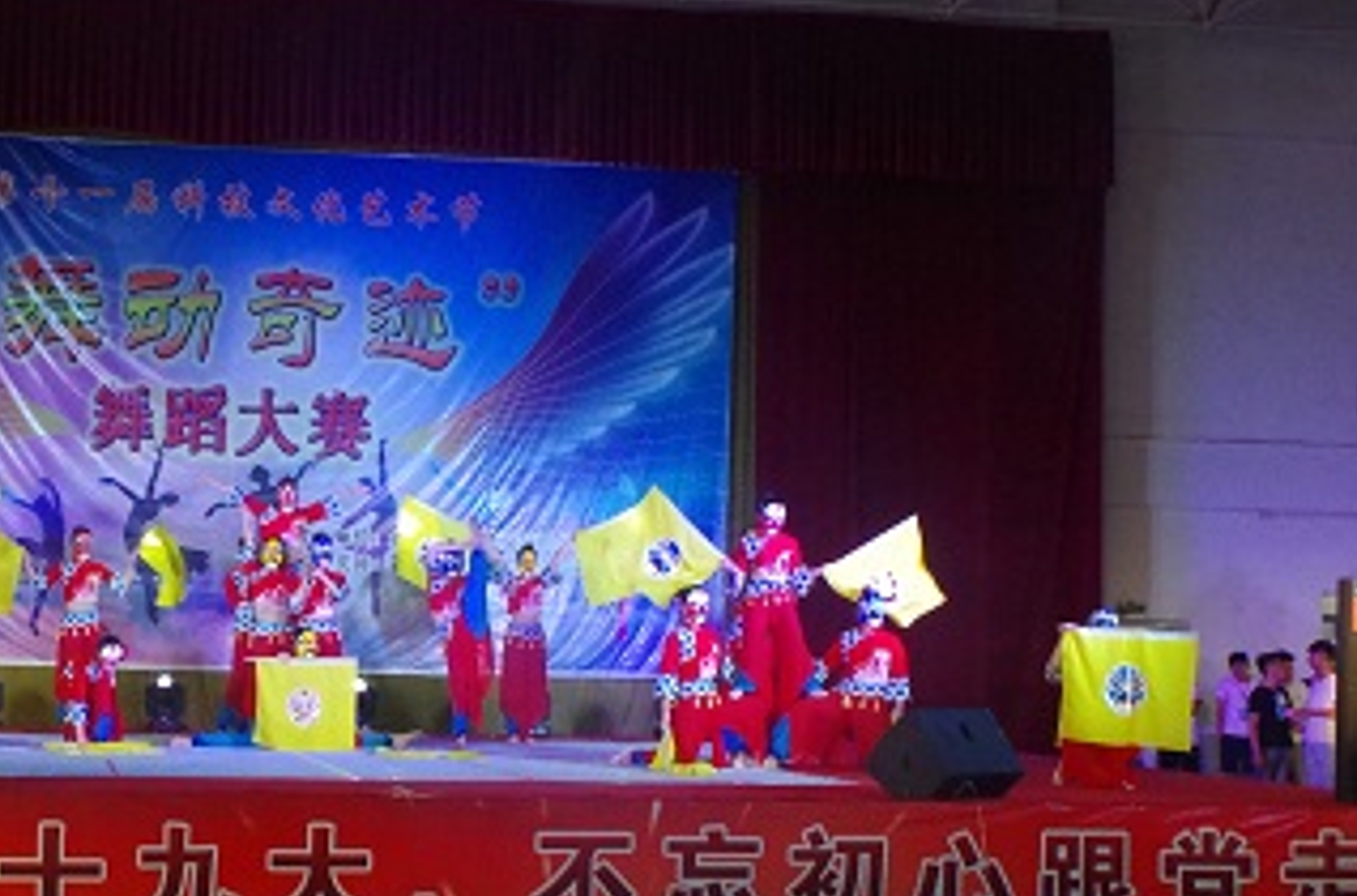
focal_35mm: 54
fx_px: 2029
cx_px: 333
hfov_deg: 36.1
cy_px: 670
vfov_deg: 24.6
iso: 3200
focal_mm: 21.25
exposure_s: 1/80
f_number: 11
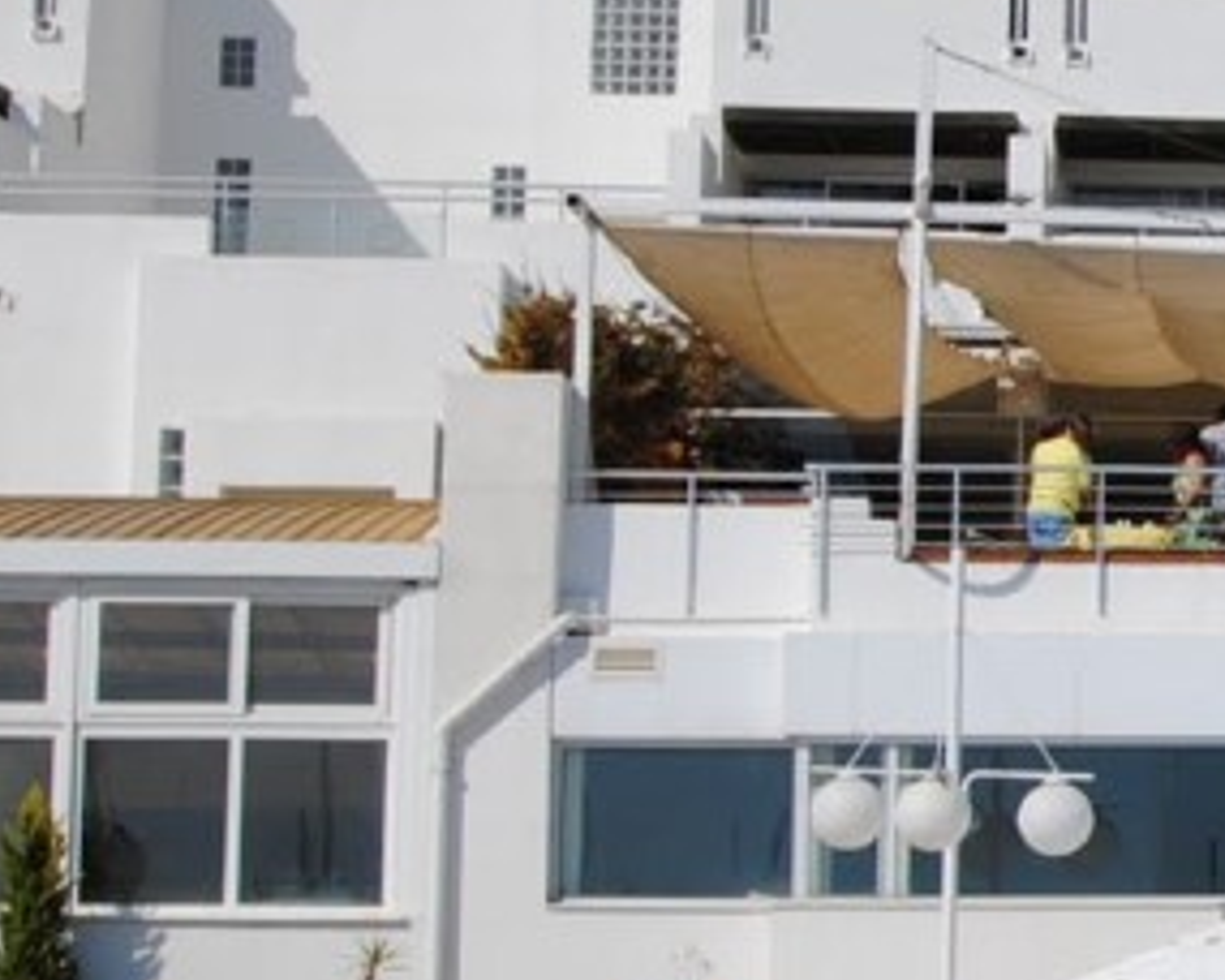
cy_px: 499
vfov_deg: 11.4
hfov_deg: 12.8
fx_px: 4931
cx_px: 2246
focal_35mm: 136
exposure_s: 1/400
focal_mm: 24
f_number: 10
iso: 100
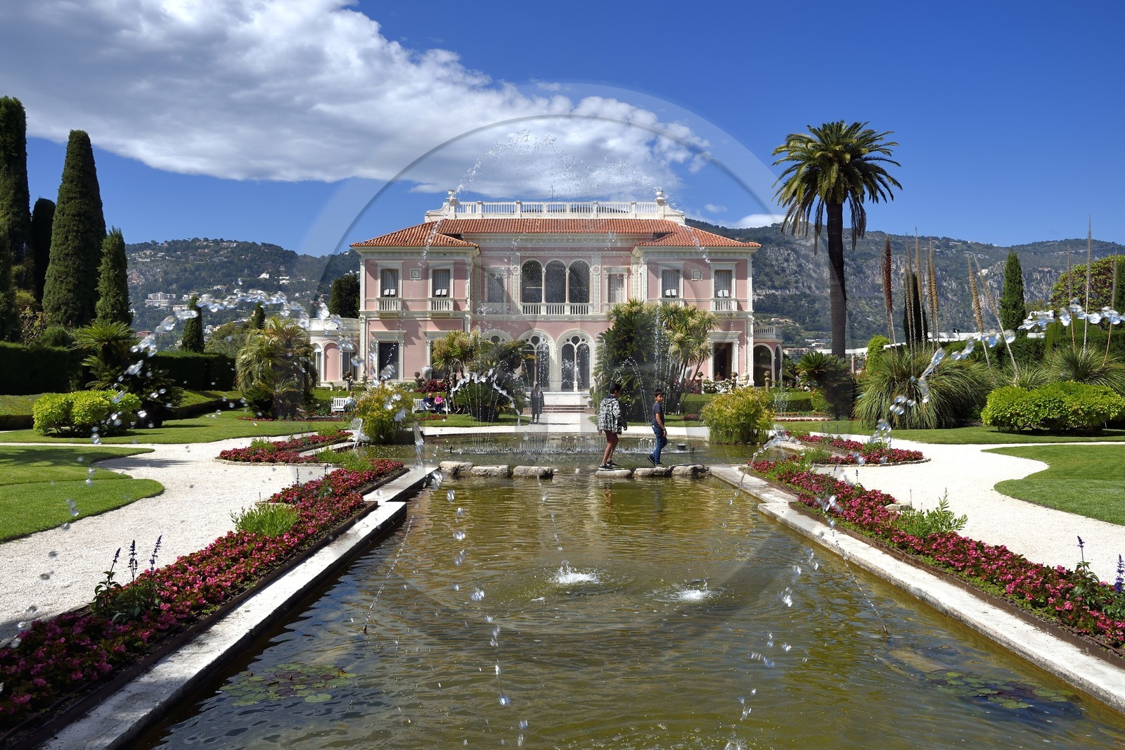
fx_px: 1000
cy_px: 375
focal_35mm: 32
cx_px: 562
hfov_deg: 58.7
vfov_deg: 41.1
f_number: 13
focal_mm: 32
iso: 200
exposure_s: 1/320
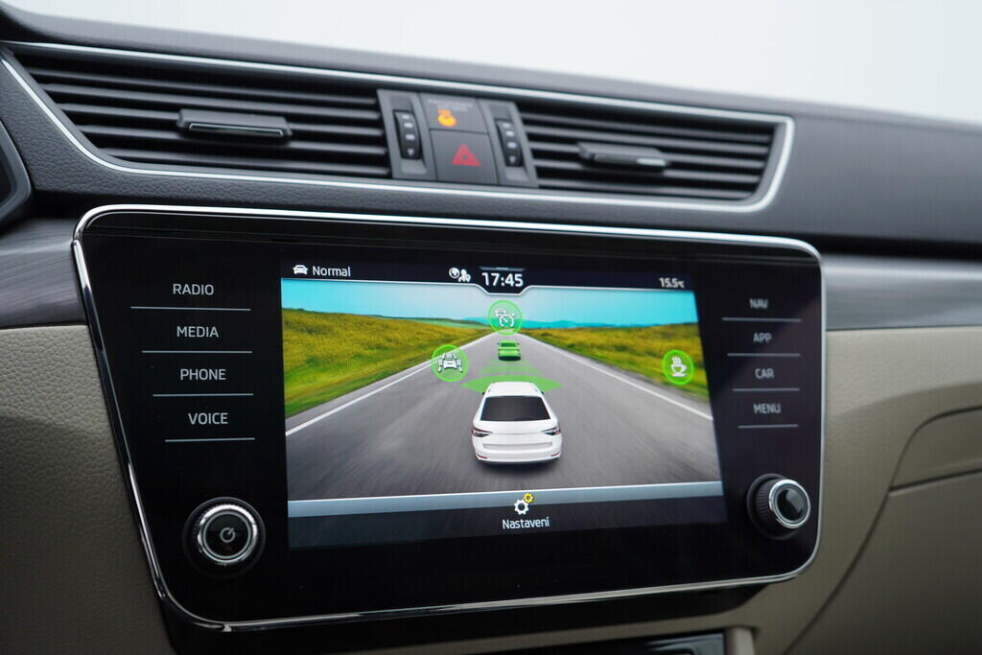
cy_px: 328
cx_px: 491
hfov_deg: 53.1
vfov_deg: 36.9
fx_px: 982
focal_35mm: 36
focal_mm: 24
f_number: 3.5
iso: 125
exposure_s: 1/60
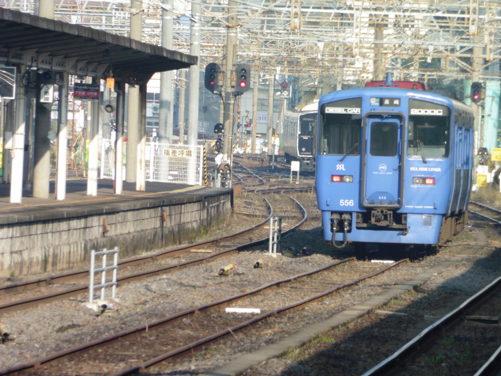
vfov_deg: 3.1
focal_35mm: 480
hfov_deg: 4.1
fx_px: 6947
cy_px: 188
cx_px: 250
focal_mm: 86
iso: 100
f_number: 6.4
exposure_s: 1/160
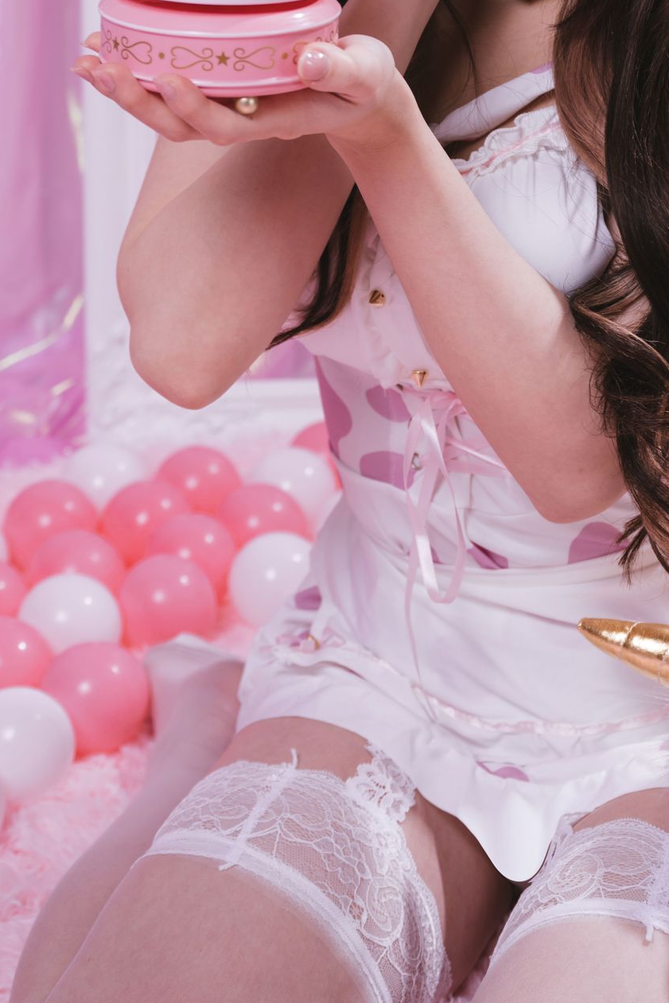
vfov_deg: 21.6
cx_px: 453
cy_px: 64
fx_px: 2565
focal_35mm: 92
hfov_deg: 14.8
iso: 100
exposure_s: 1/160
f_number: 4
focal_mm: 43
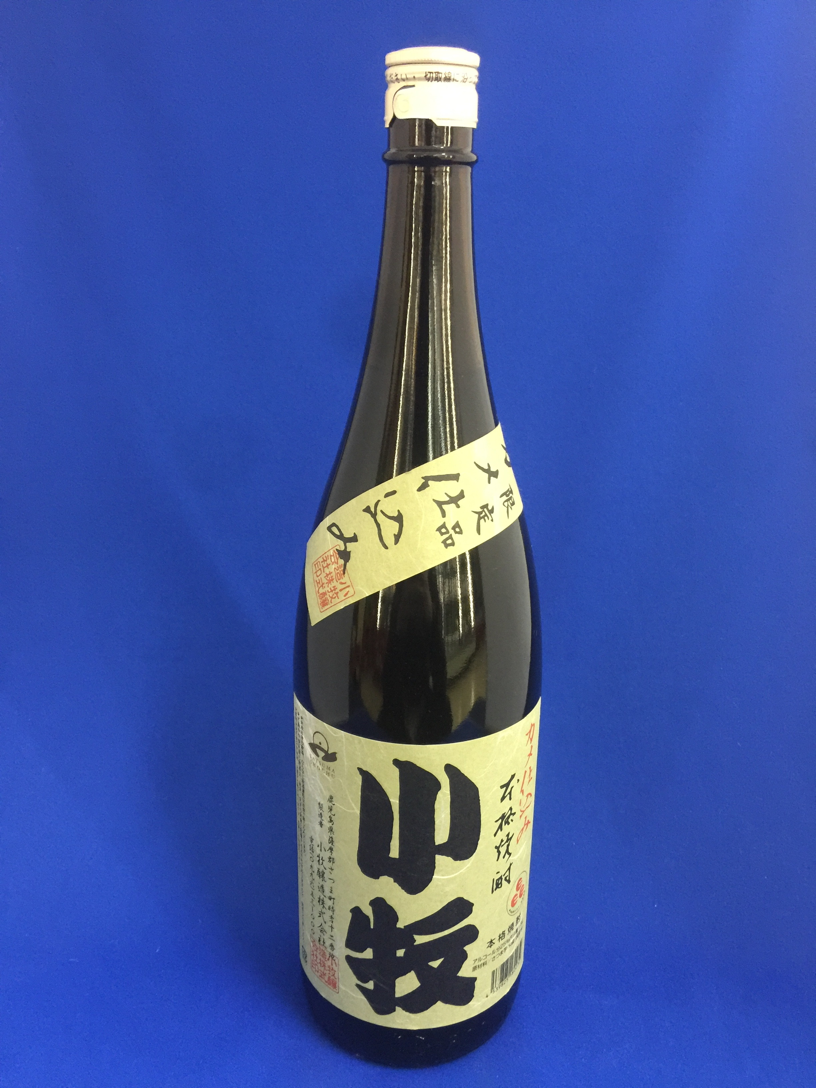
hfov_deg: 48.2
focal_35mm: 29
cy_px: 544
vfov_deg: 61.7
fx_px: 911
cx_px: 408
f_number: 2.2
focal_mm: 4.15
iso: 125
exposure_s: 1/10
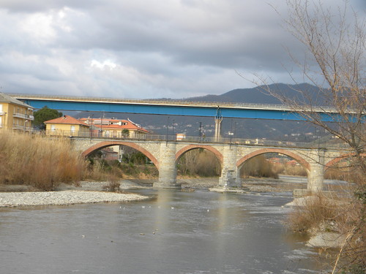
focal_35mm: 67
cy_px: 137
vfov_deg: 21.9
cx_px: 183
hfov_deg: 29.0
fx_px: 708
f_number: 4.3
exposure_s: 1/99.2
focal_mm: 12.2
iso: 80
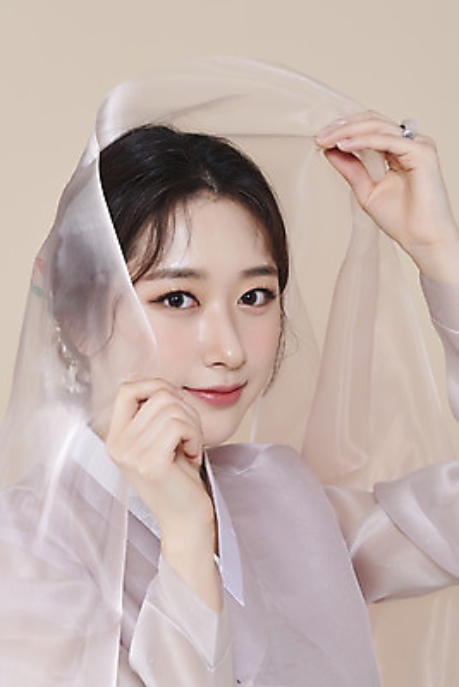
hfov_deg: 13.1
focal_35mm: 105
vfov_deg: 19.4
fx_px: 2006
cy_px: 344
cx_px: 230
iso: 64
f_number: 11
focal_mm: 105
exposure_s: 1/125
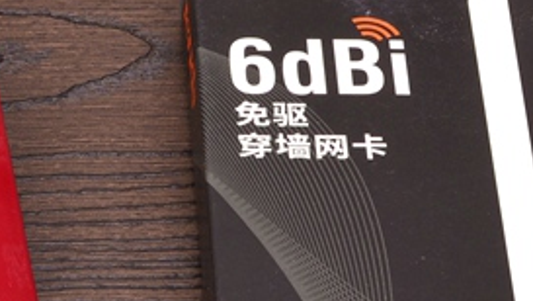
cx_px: -184
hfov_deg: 9.2
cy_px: -11
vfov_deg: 5.3
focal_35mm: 230
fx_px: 3253
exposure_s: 1/100
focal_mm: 50
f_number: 16
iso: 250
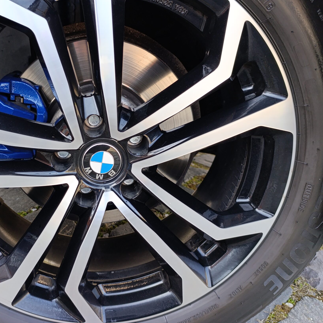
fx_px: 338
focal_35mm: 32
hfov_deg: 50.1
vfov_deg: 50.9
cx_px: 104
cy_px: 139
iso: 160
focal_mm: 6.14
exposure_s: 1/100
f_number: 1.6
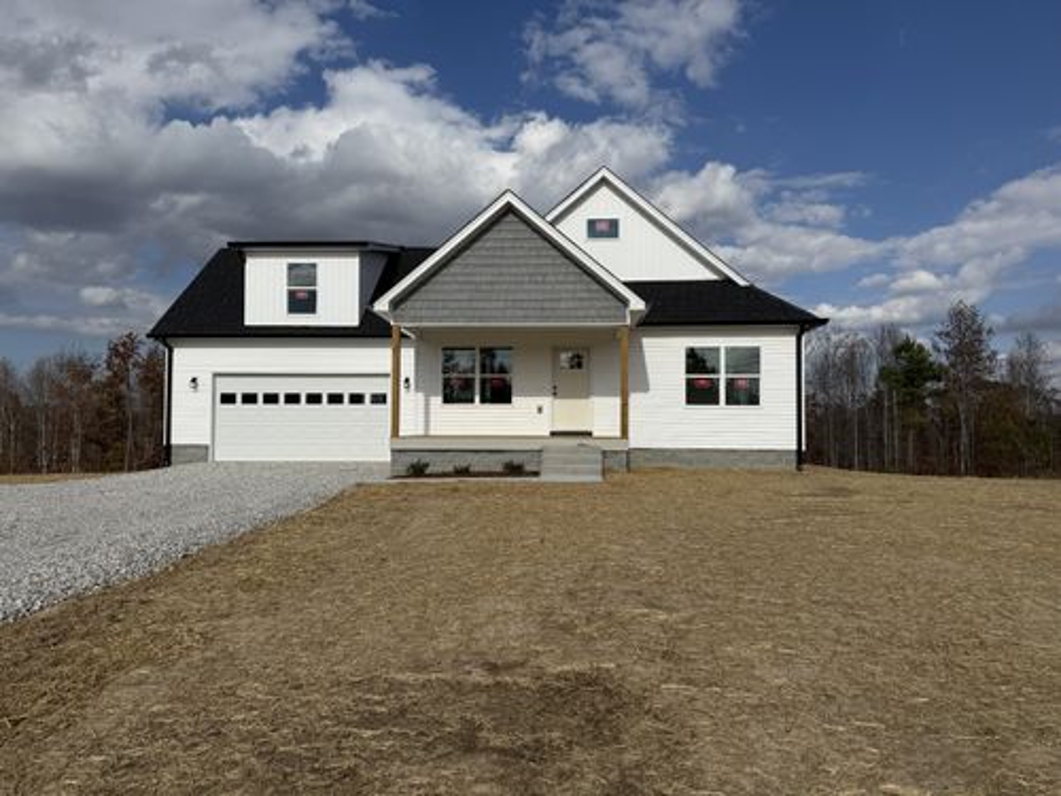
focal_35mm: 24
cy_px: 398
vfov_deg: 56.8
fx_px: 736
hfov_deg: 71.6
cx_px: 530
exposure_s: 1/10309
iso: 80
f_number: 1.78
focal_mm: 6.76
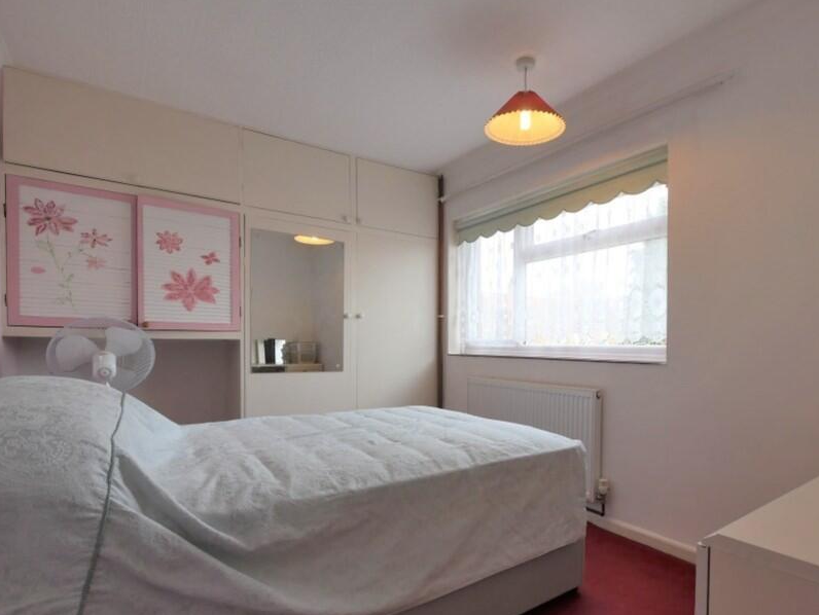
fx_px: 426
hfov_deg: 87.2
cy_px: 356
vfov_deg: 71.2
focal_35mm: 18
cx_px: 467
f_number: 4
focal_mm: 7
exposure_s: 1/60
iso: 200
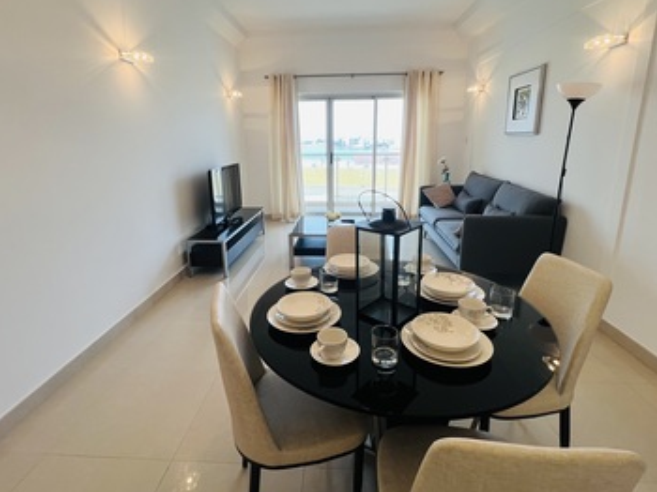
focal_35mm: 17
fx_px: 322
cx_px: 320
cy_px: 215
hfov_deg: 91.0
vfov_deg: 74.3
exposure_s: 1/100
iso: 50
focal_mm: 1.57
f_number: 1.8
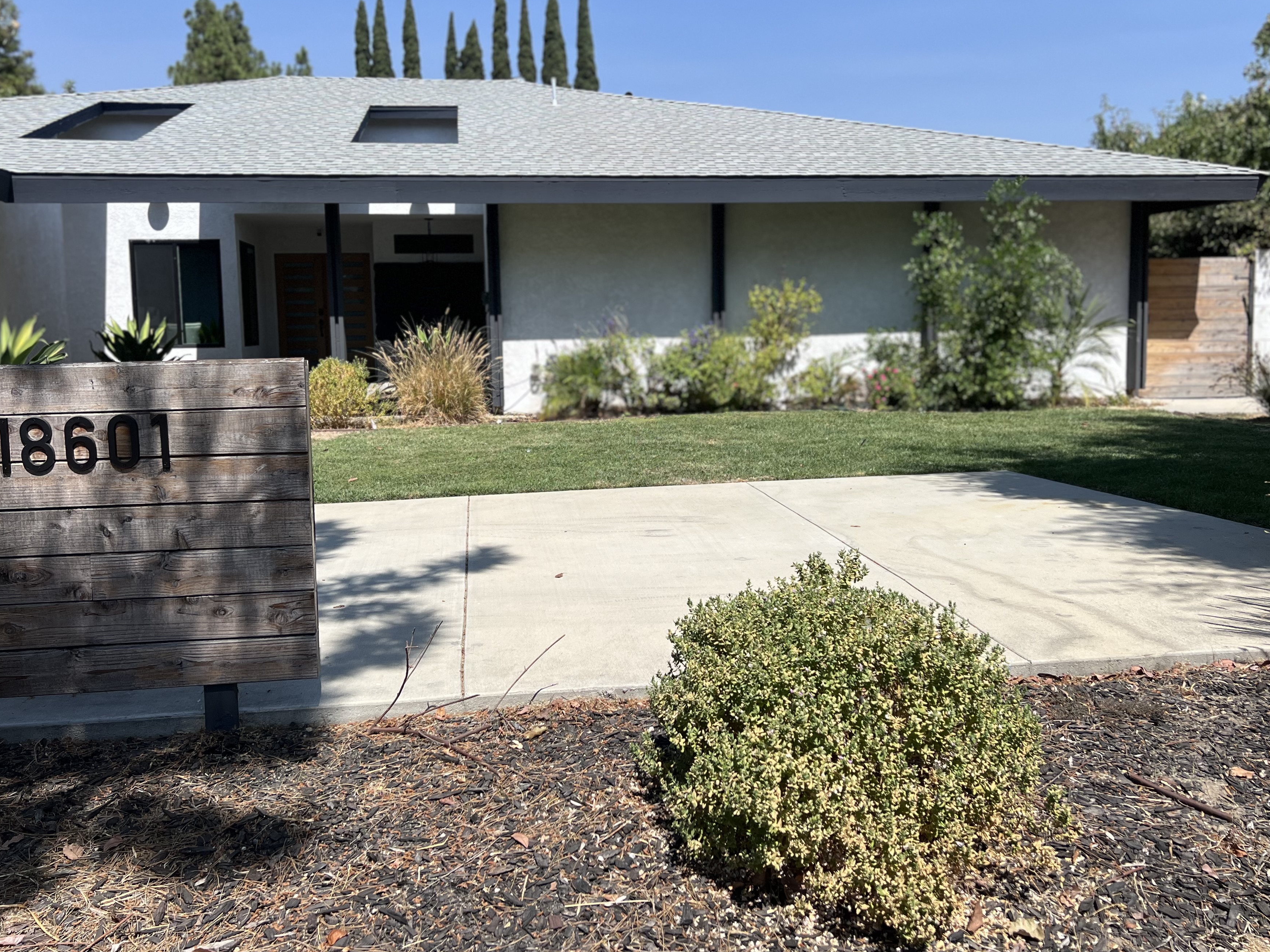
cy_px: 410
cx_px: 620
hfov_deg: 60.0
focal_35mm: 30
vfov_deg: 46.7
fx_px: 1101
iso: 50
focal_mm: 5.7
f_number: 1.5
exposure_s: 1/4630
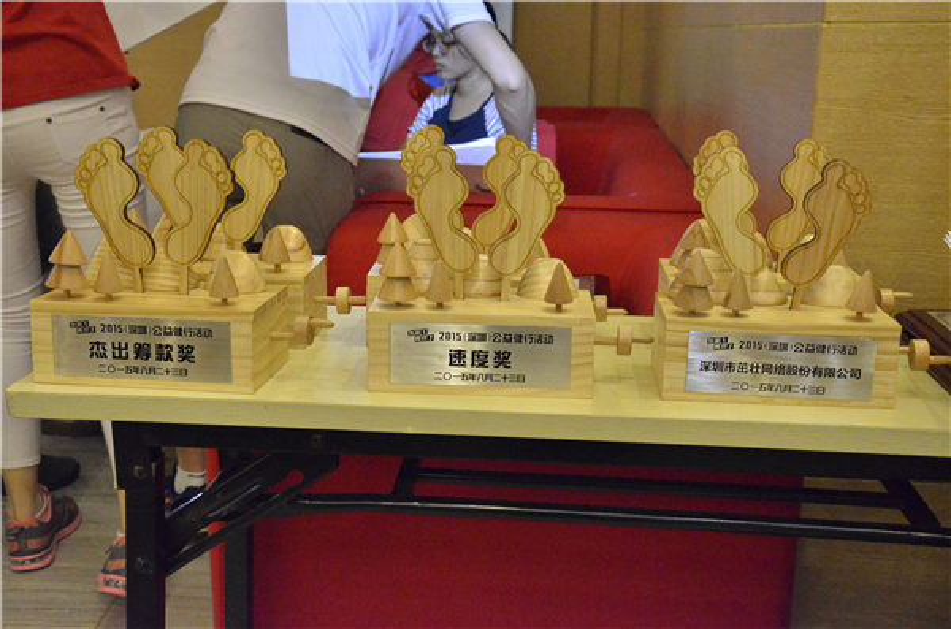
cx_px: 476
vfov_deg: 27.9
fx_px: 1265
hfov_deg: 41.2
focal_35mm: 48
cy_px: 314
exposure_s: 1/100
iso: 5600
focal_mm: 32
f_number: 6.3
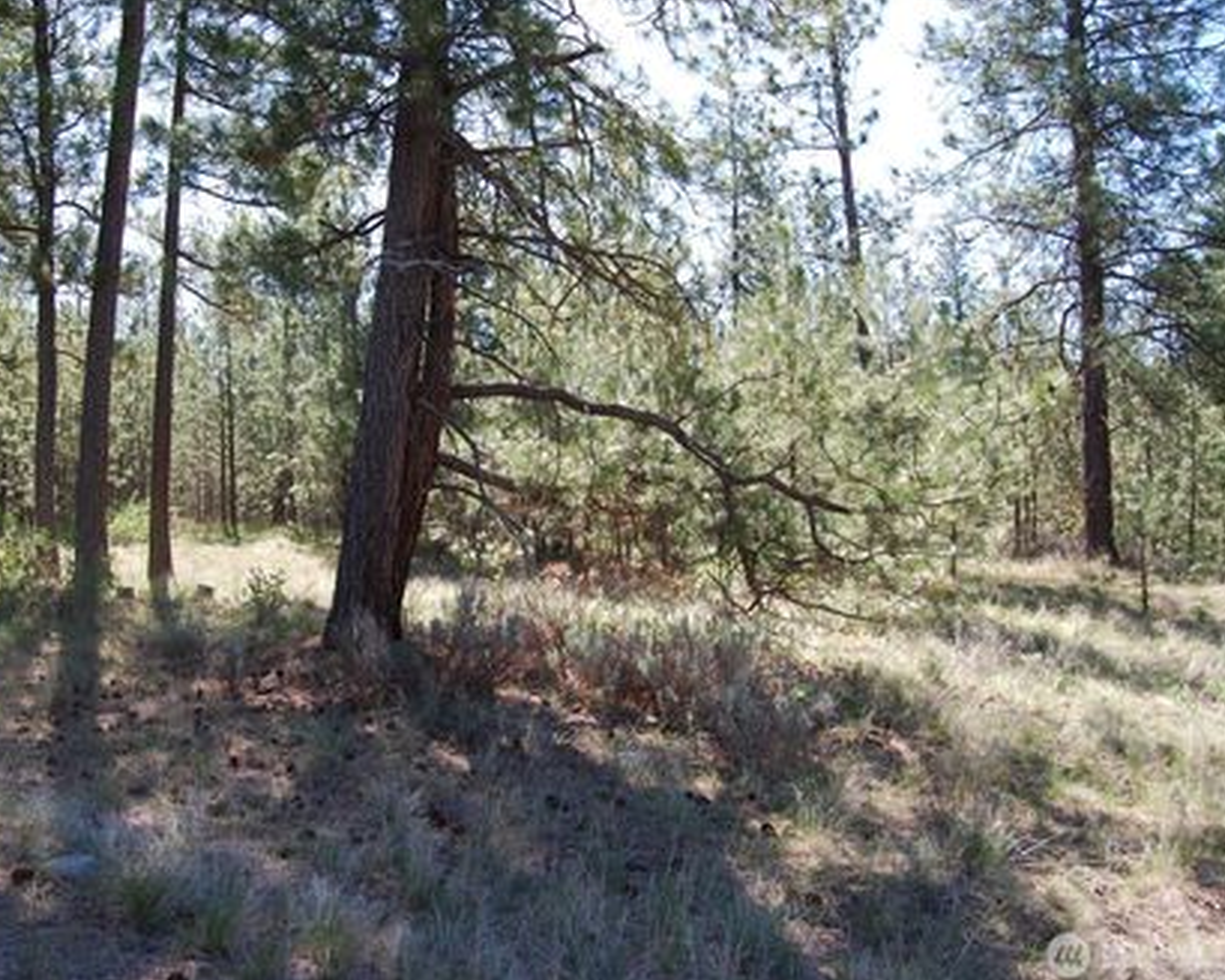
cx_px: 512
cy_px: 487
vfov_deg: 47.1
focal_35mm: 31
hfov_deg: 56.9
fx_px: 1124
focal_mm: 18
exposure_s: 1/125
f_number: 5.6
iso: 100
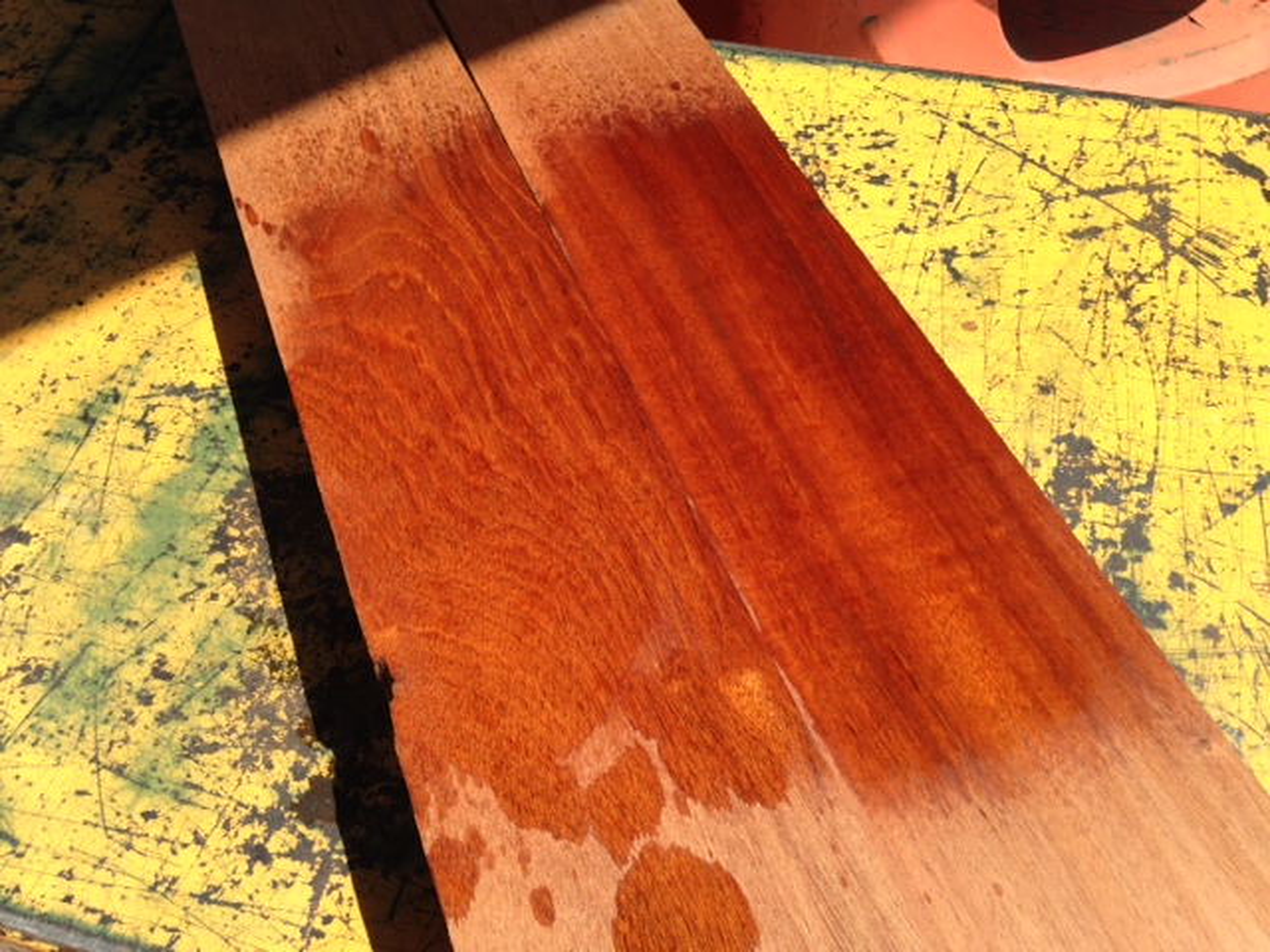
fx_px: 1211
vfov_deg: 42.9
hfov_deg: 55.4
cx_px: 635
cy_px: 476
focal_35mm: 33
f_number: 2.4
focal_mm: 4.12
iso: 50
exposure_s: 1/985
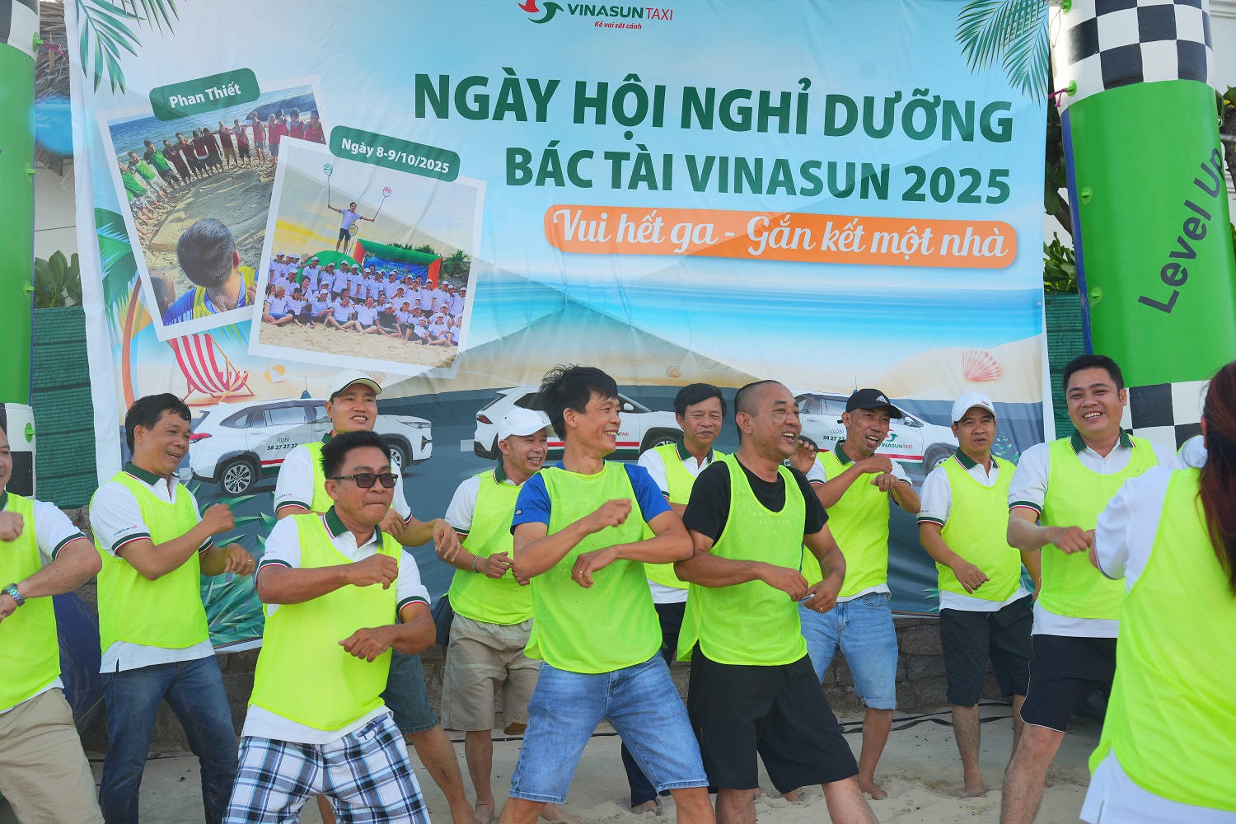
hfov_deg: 47.7
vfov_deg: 32.9
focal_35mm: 41
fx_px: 1397
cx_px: 618
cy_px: 412
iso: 160
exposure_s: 1/320
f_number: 5.6
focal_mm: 40.7
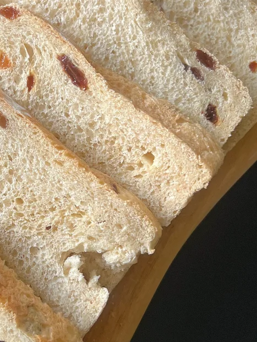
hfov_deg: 23.6
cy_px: 162
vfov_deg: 32.2
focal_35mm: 60
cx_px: 16
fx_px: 594
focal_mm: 5.7
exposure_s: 1/121
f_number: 1.5
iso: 100
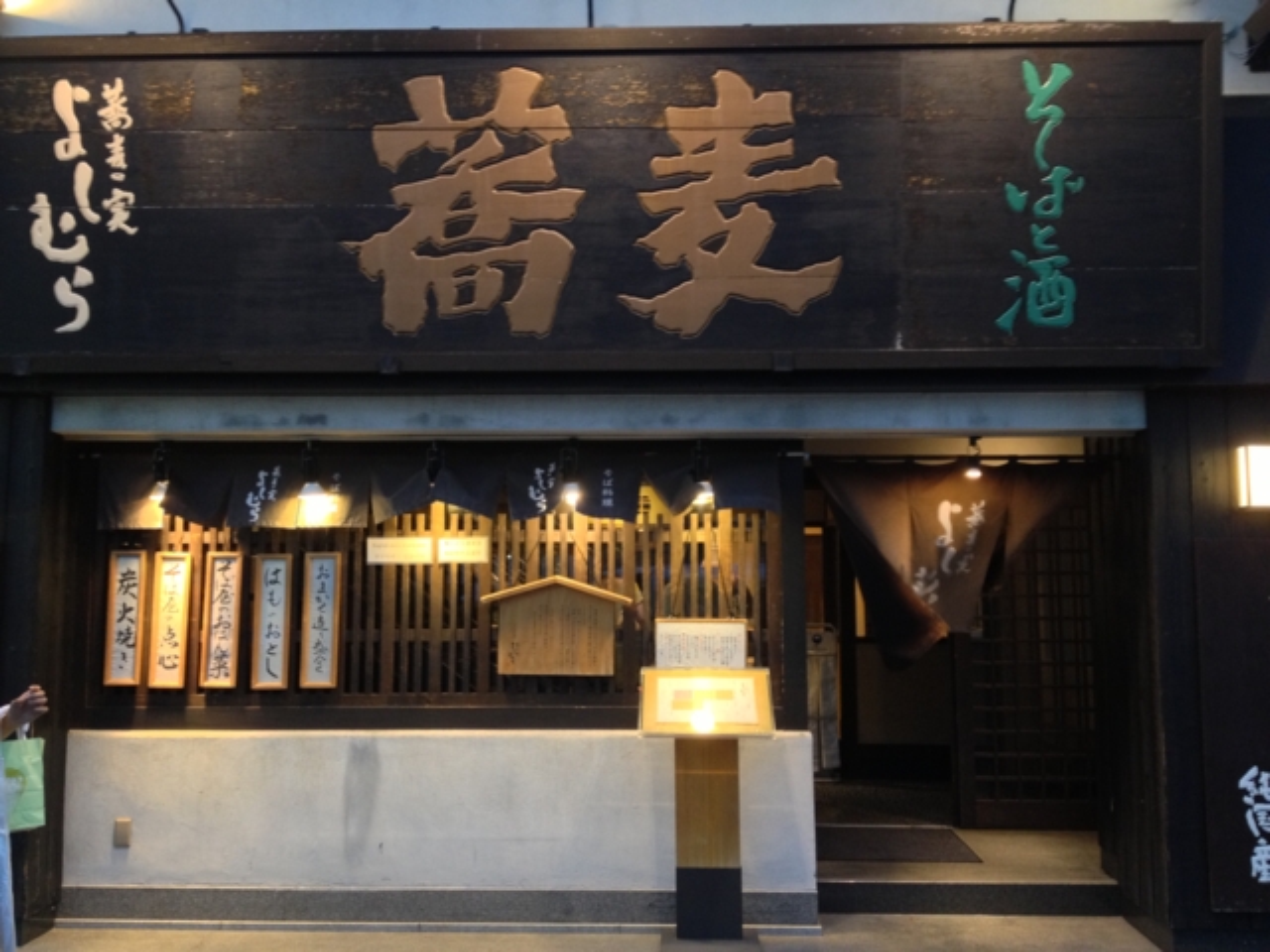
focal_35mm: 35
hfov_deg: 52.6
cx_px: 635
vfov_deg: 40.7
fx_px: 1284
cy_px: 476
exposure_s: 1/20
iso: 200
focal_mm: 4.28
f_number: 2.4
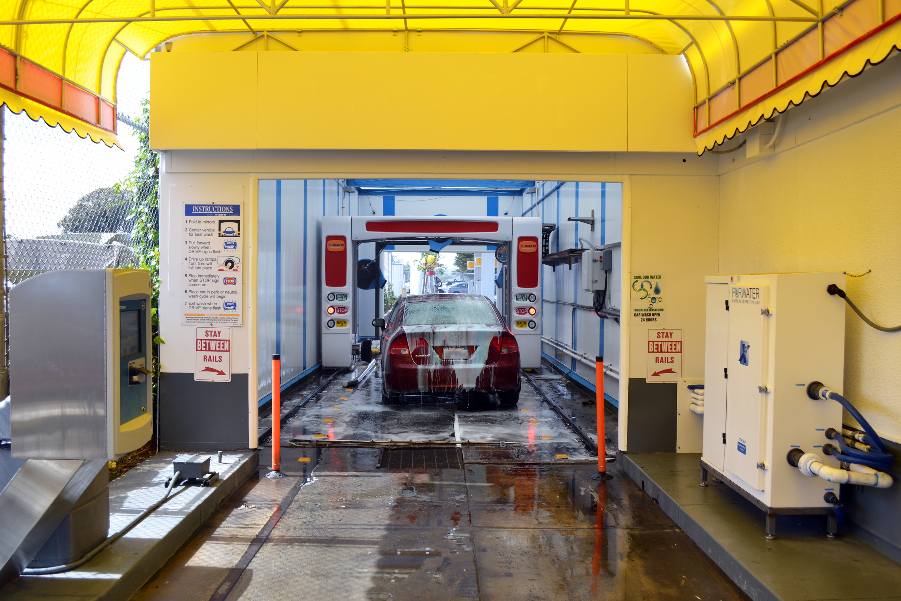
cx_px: 450
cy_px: 300
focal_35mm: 33
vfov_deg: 40.0
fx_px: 826
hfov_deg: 57.2
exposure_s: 1/160
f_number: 6.3
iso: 100
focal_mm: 22
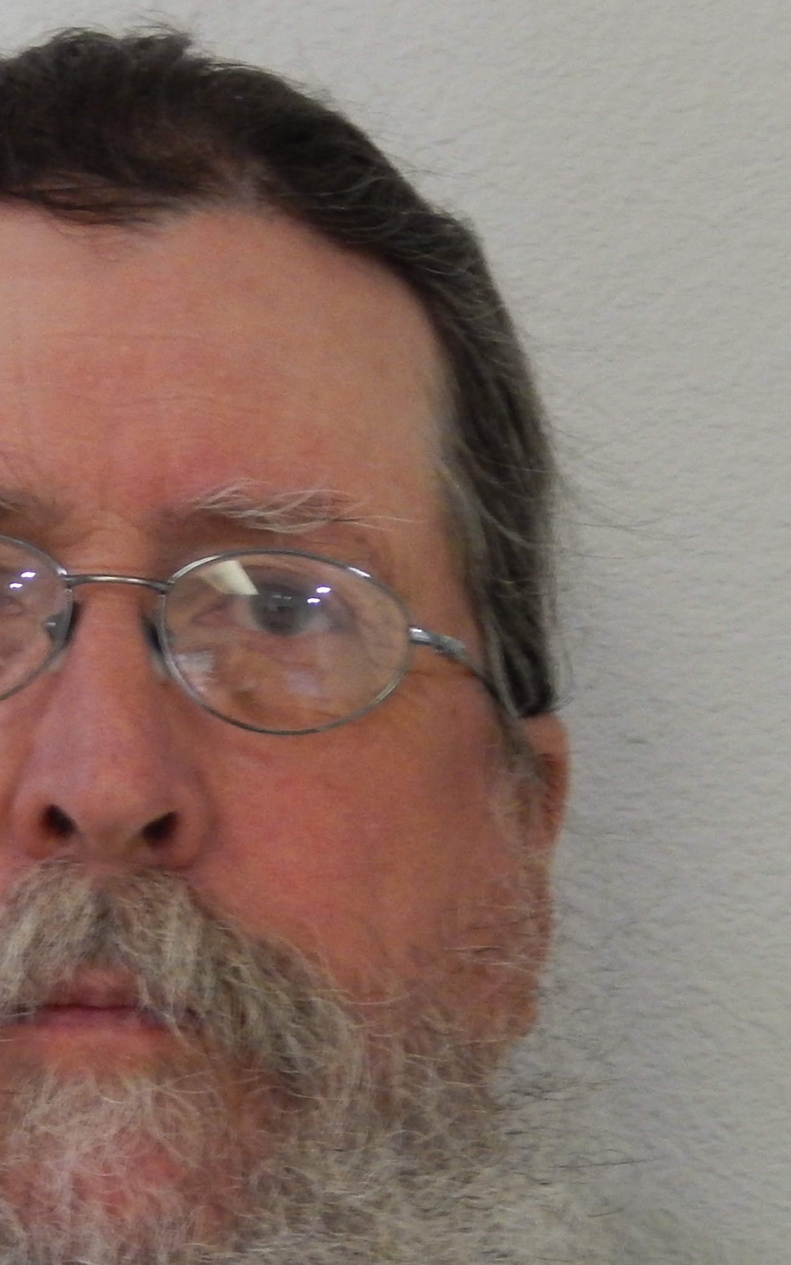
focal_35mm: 251
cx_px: 100
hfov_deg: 5.2
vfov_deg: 8.4
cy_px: 825
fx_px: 8657
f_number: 4.5
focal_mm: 18.7
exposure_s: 1/25
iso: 400
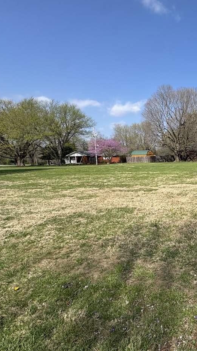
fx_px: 195
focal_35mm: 21
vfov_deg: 83.8
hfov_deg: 40.2
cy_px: 174
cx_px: 229
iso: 50
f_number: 2.2
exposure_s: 1/2028
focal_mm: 2.22
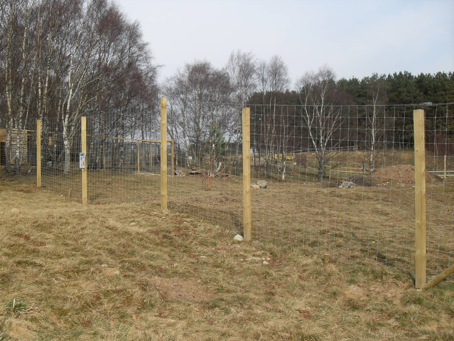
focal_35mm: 37
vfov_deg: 38.7
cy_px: 170
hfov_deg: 50.1
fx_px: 485
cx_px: 227
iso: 80
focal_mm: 6.3
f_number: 8.9
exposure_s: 1/90
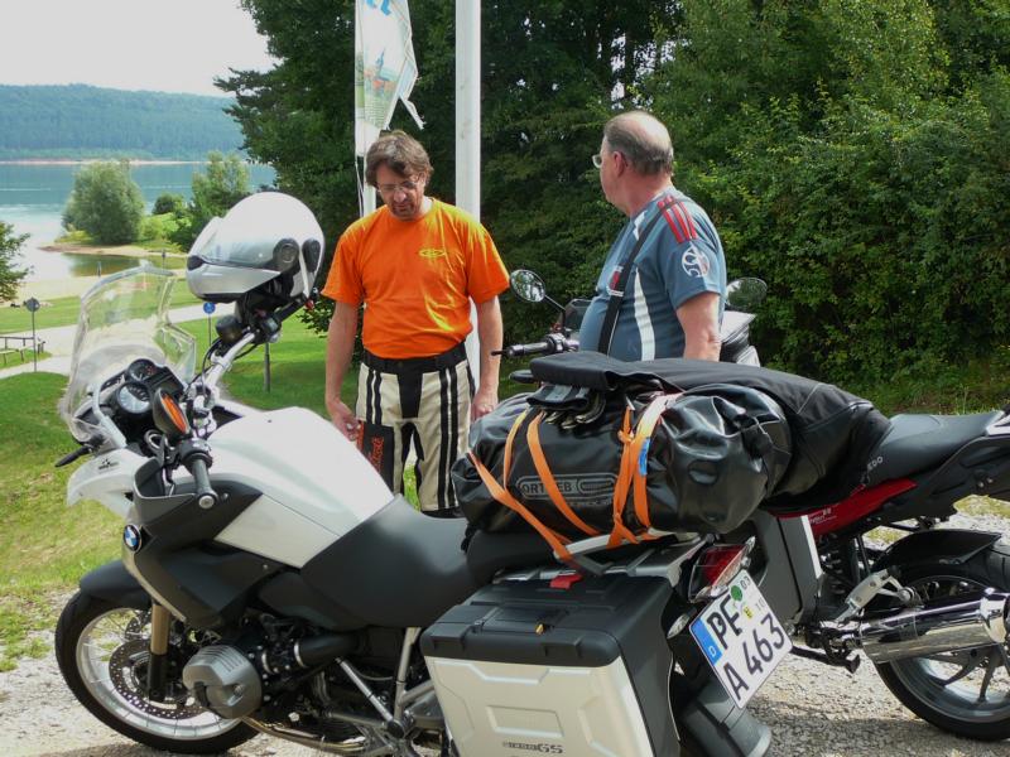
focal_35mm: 52
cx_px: 505
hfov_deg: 36.8
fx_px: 1517
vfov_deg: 28.0
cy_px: 378
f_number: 3.4
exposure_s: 1/200
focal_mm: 7.8
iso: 80
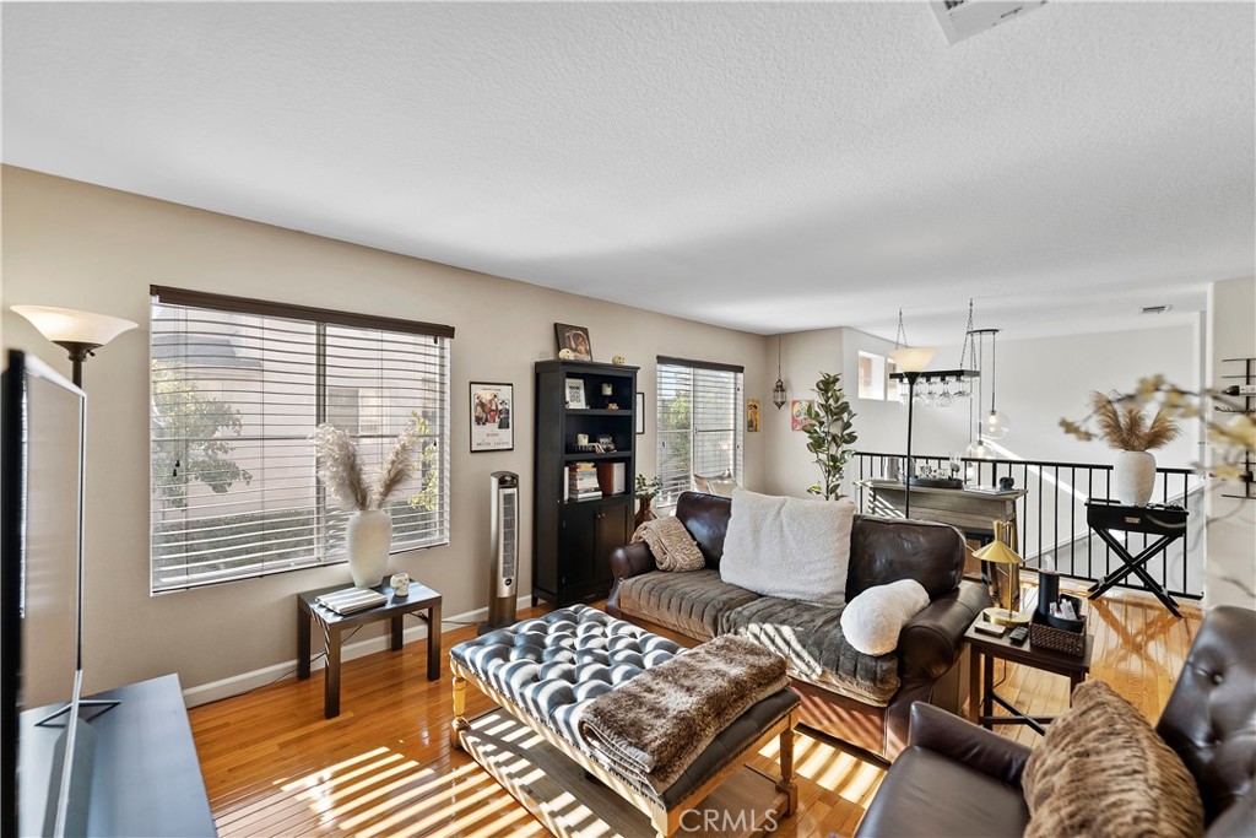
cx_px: 628
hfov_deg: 104.2
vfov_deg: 81.2
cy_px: 419
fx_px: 488
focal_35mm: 14
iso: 160
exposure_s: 1/50
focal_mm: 14
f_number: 2.8
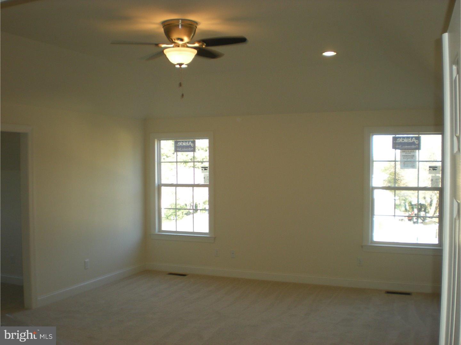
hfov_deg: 49.0
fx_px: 506
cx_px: 230
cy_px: 172
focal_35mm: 38
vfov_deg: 37.7
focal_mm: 6.3
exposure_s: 1/56
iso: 81
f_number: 3.1
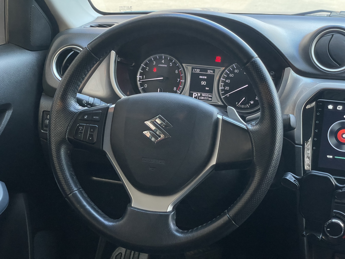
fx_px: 518
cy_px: 130
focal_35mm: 52
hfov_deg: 36.8
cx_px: 172
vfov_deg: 28.0
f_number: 2
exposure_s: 1/84
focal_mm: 6
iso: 200
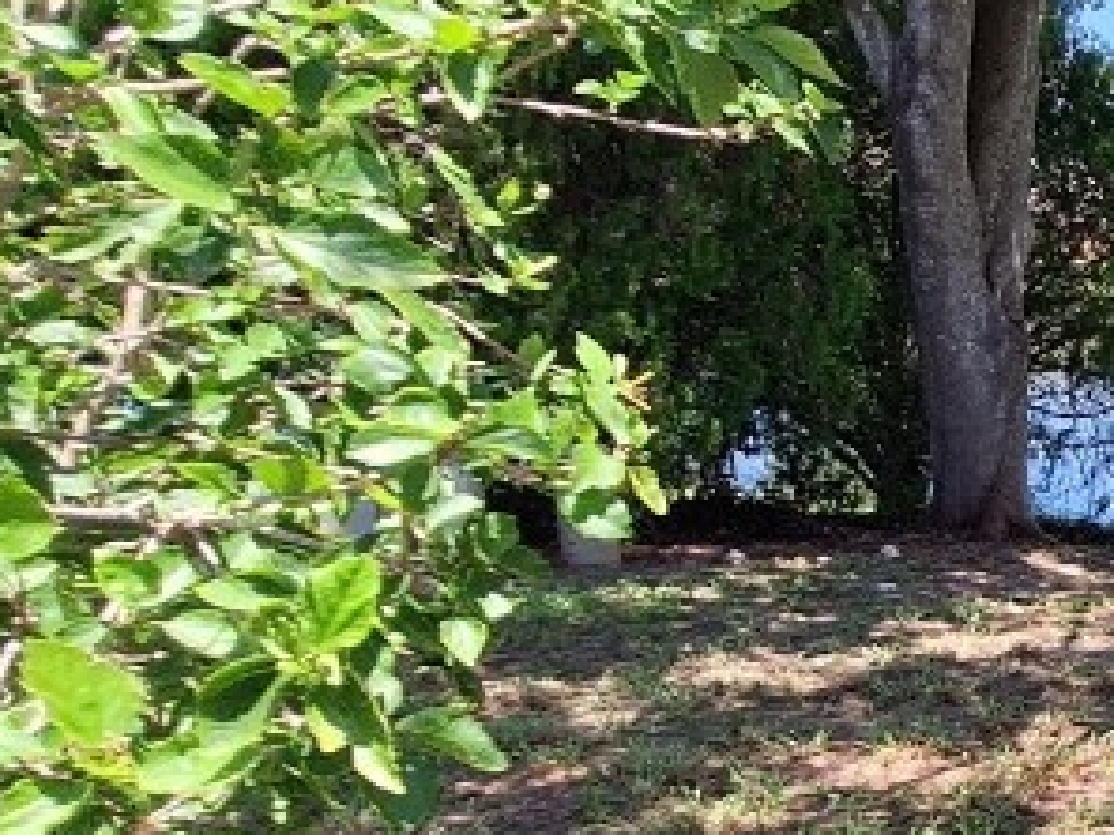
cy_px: 530
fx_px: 1448
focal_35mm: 45
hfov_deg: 31.2
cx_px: 1494
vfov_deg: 32.0
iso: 40
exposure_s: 1/887
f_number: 2.2
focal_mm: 1.74
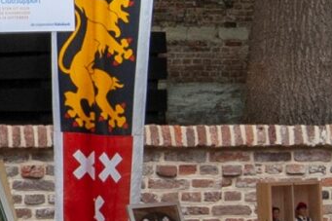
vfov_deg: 5.4
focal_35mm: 255
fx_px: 2350
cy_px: 35
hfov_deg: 7.8
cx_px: -282
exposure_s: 1/400
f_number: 10
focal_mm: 34
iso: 320
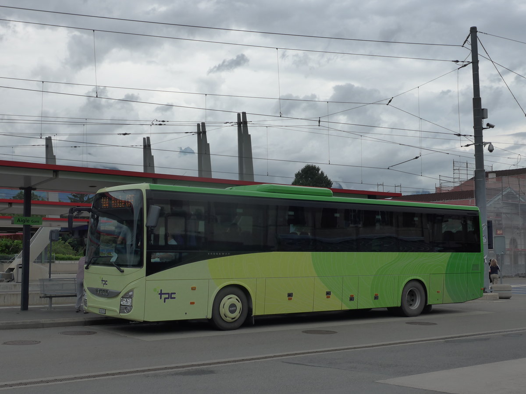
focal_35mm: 49
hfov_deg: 38.9
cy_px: 197
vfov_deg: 29.7
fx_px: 745
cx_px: 263
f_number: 4
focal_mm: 10.1
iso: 160
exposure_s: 1/640
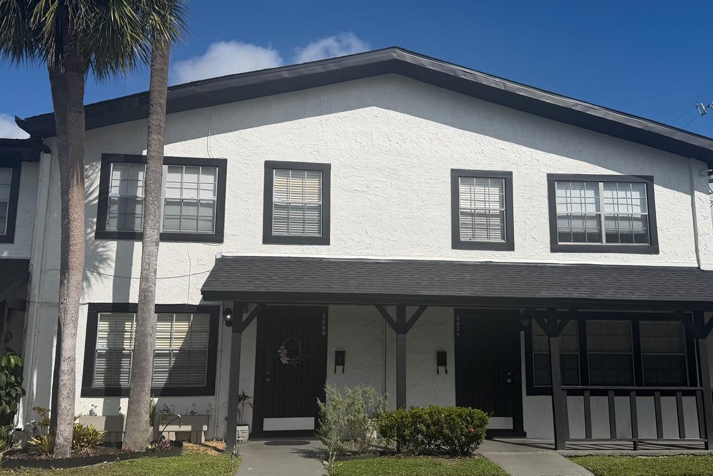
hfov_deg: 57.0
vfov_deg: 39.9
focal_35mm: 33
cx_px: 402
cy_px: 266
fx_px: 654
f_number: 1.78
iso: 80
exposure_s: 1/9091
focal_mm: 6.76
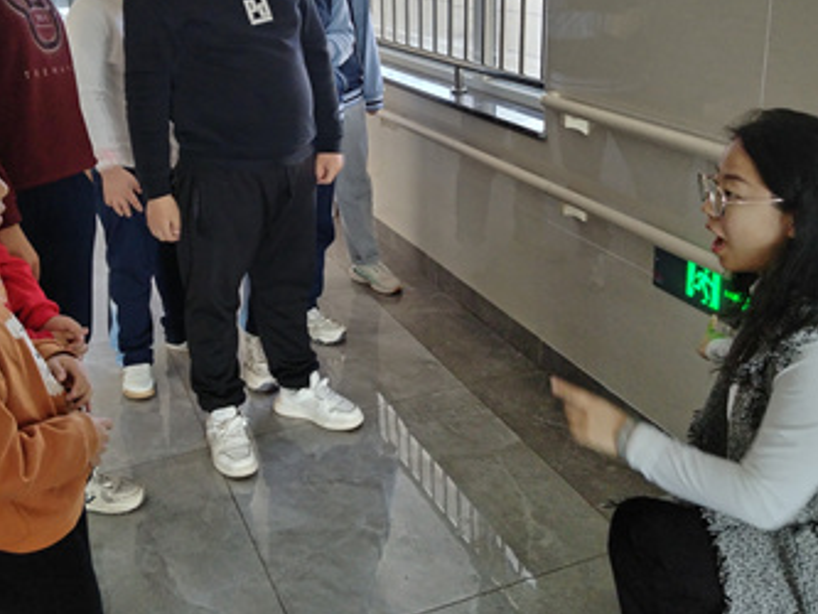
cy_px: 171
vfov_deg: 36.2
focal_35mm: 39
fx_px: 922
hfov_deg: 47.5
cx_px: 317
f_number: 1.8
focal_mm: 4.25
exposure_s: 1/50
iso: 177
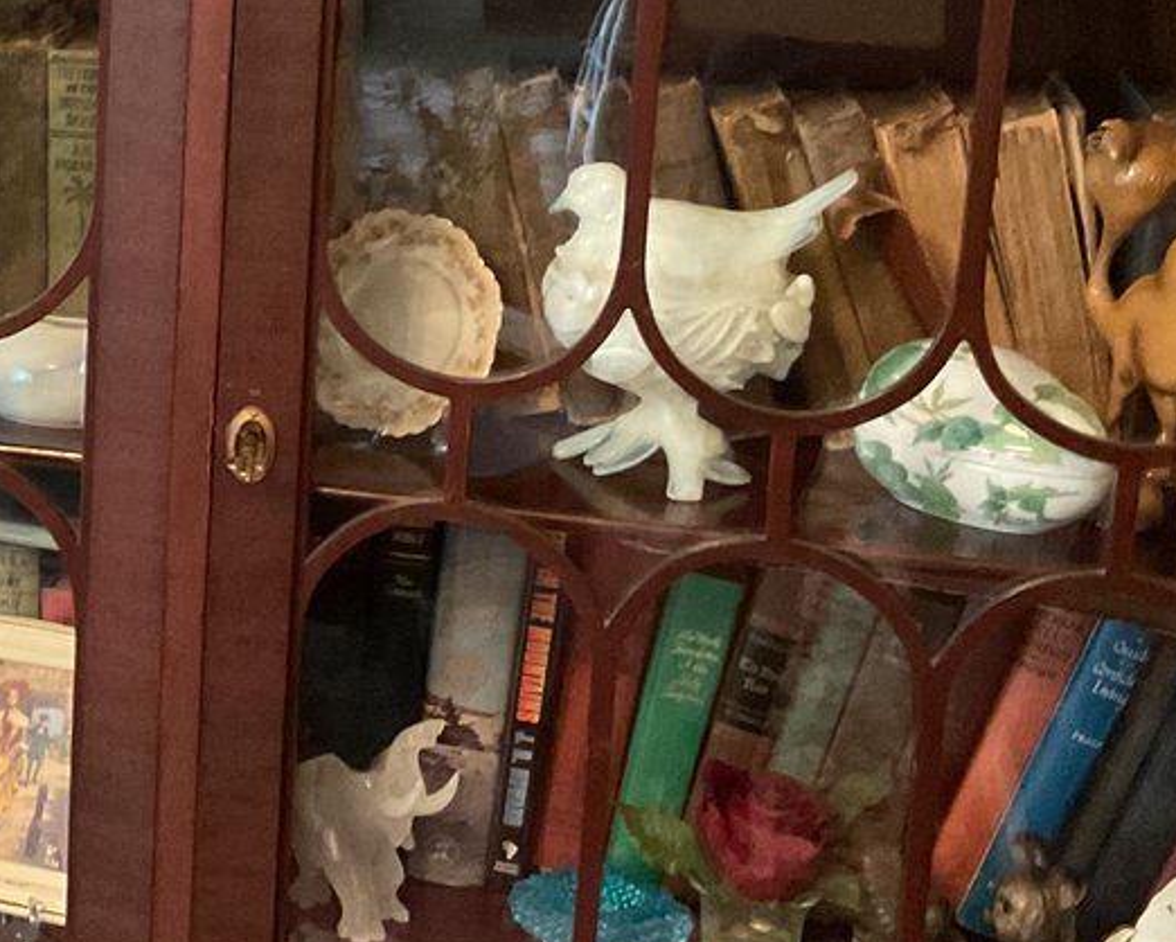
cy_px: 123
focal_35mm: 82
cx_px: -175
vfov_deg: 18.5
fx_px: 2855
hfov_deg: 21.8
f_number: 1.8
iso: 400
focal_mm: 3
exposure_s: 1/30
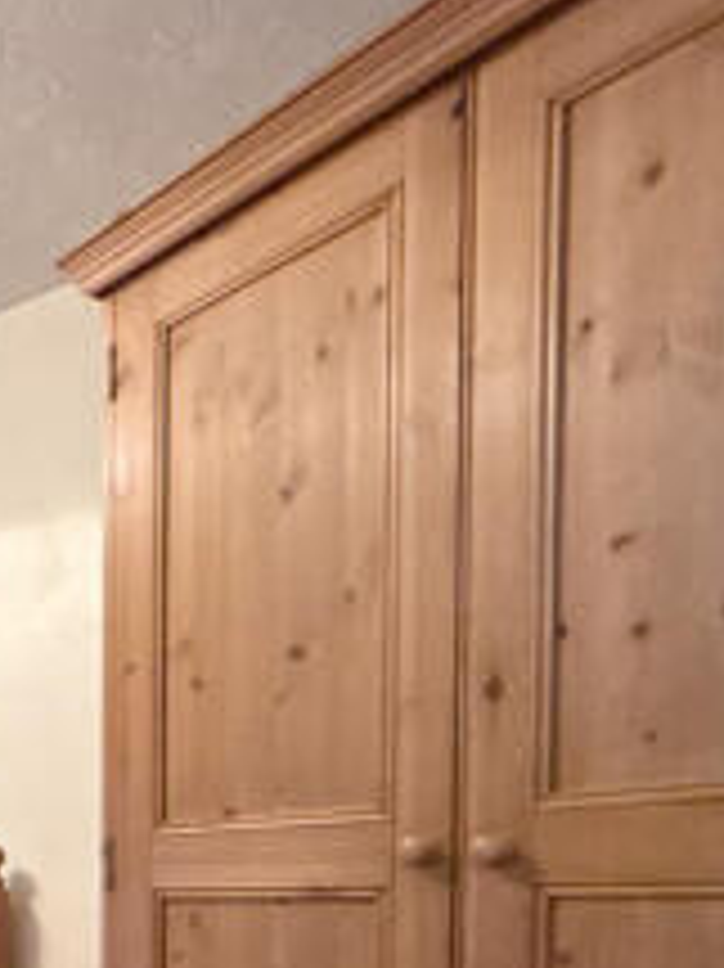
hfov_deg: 26.6
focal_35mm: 38
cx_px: -371
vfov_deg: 43.1
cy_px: 939
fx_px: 1061
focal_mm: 2.22
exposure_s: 1/50
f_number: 2.2
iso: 500
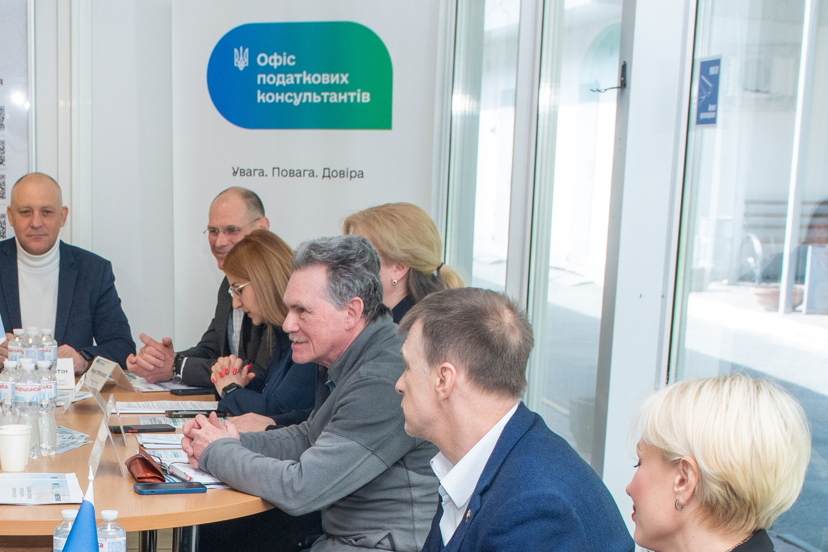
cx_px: 79
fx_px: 1840
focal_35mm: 80
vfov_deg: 16.3
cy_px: 683
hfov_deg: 24.6
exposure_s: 1/100
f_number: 5.6
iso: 400
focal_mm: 24
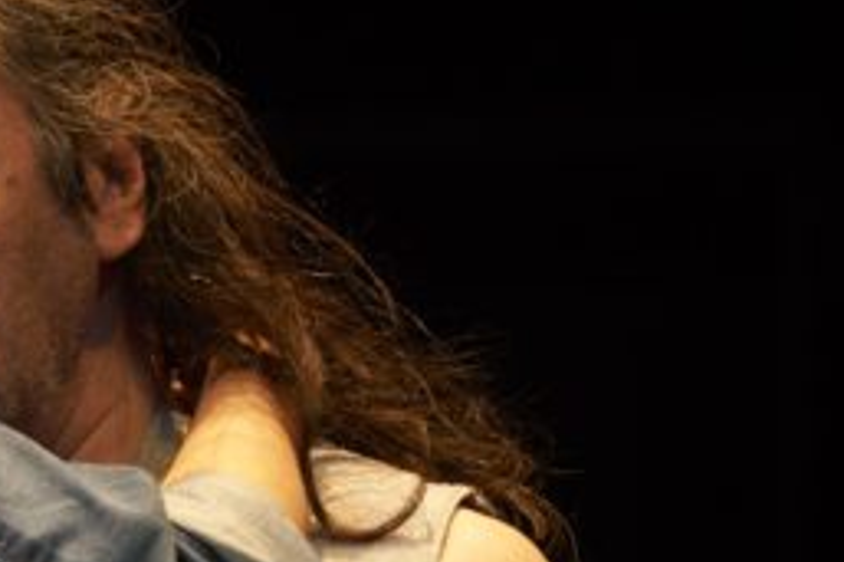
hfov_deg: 4.6
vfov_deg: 3.1
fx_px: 10496
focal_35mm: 448
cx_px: -361
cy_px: 697
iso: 800
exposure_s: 1/125
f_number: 1.7
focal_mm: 100
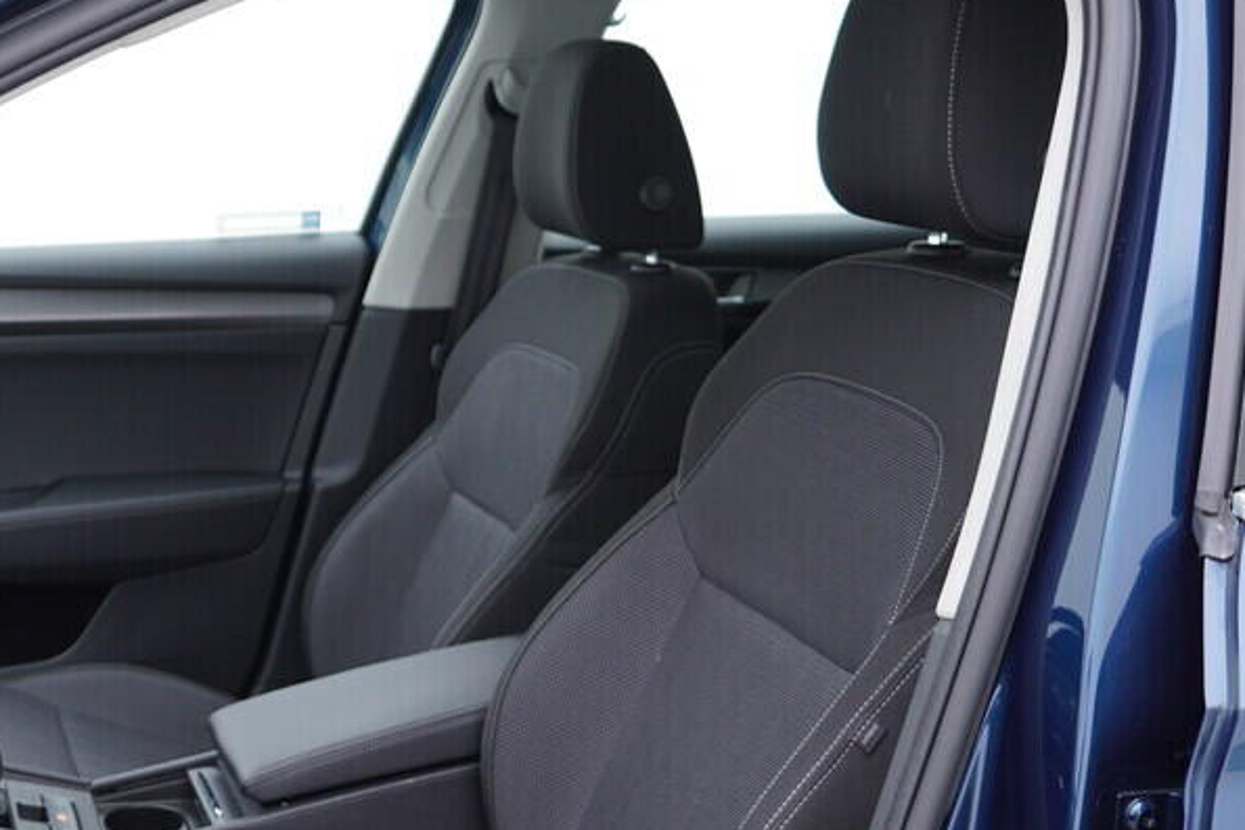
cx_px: 295
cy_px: 699
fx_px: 2145
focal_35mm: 62
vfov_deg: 21.6
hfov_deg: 31.7
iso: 160
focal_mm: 24
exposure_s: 1/40
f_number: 2.8
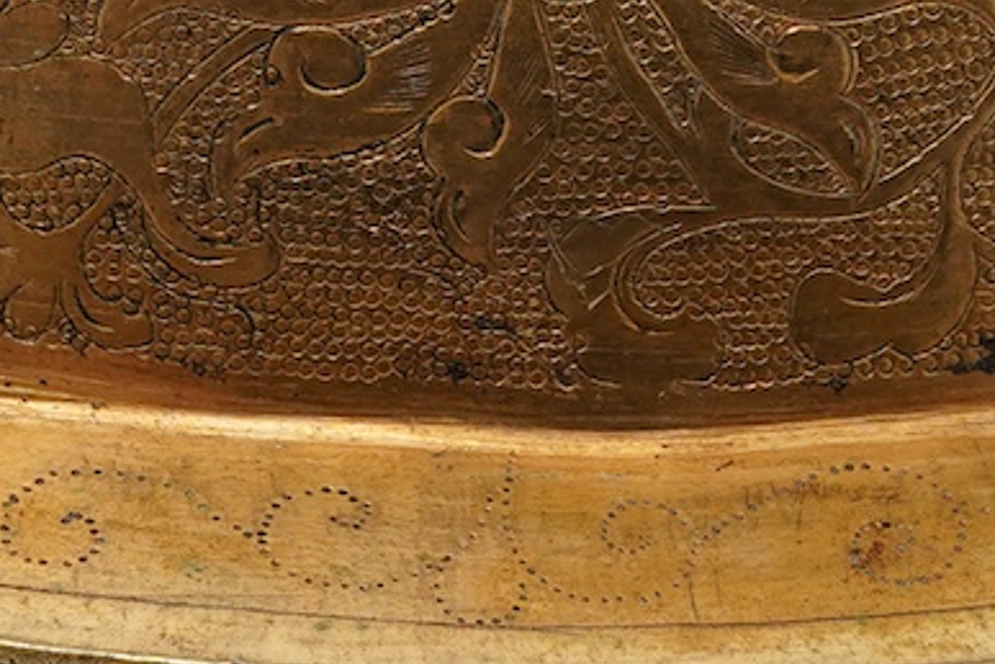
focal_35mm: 196
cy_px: -277
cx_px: 426
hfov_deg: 10.5
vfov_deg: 6.9
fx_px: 5417
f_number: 16
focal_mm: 30
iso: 320
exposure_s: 1/125
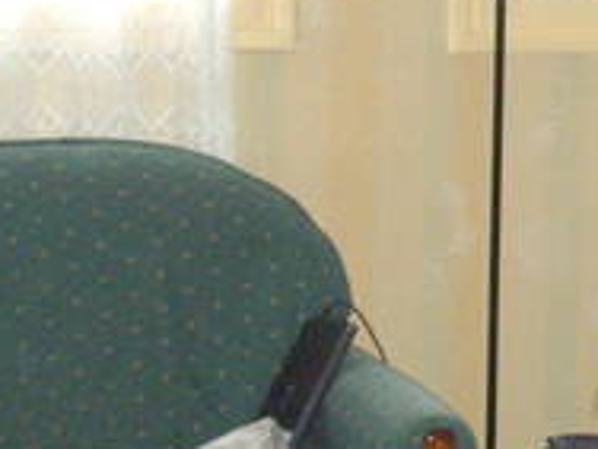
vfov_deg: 9.8
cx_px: 916
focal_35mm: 151
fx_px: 2609
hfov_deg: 12.4
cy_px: 207
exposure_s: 1/50
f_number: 2.7
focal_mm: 6
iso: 315
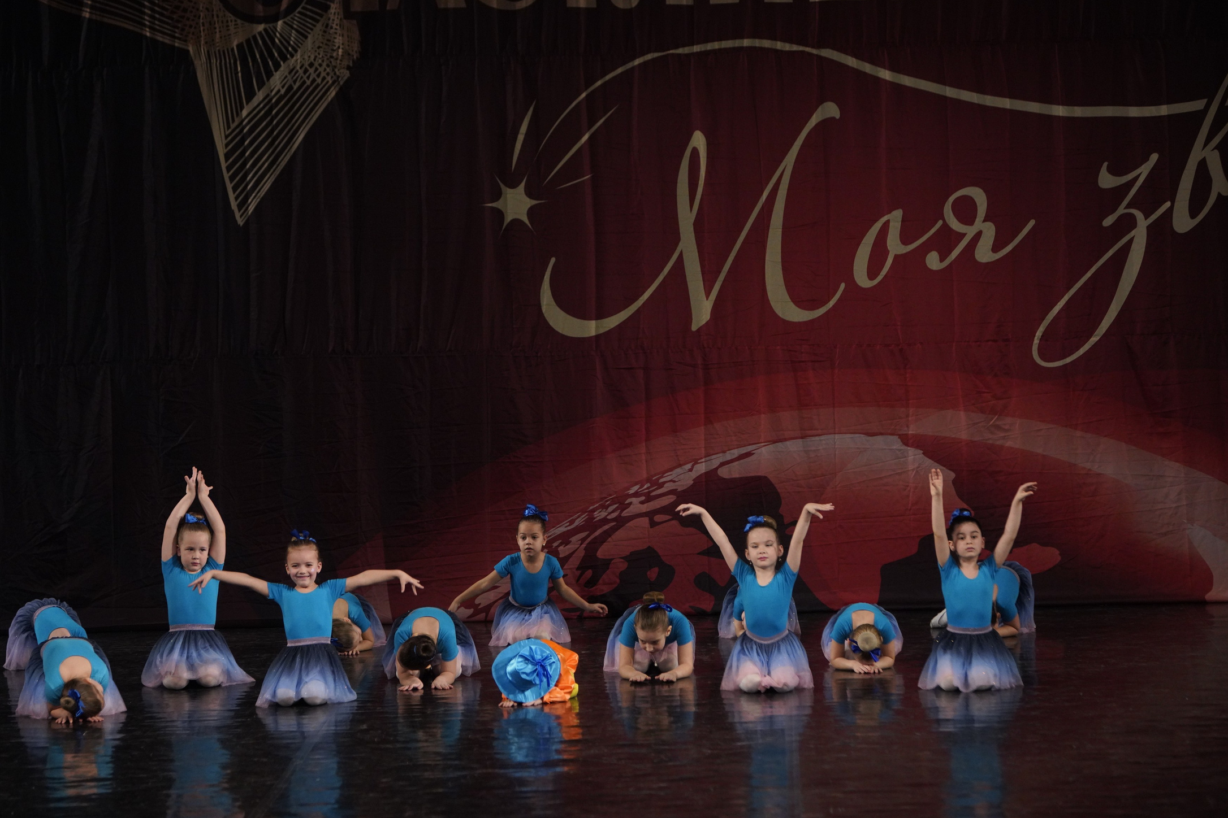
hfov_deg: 12.5
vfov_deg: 8.3
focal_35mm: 165
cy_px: 402
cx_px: 570
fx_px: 5628
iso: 2500
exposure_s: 1/400
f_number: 2.8
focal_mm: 140
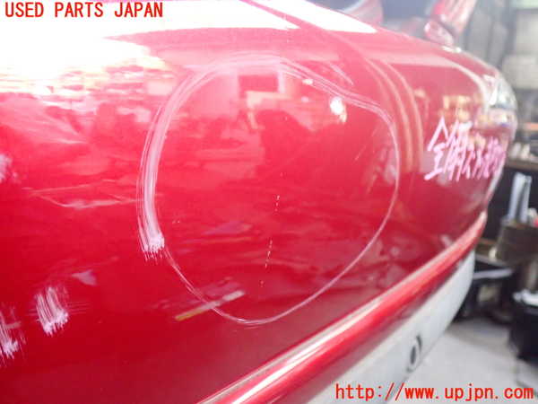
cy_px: 202
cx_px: 269
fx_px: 466
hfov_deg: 60.0
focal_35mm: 30
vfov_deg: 46.8
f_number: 2.3
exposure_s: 1/125
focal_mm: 5.4
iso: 1000
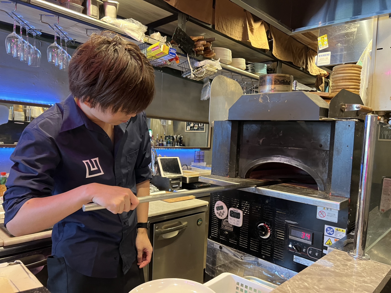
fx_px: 294
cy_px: 146
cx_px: 196
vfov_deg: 53.1
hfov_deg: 67.3
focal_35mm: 26
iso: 500
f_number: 1.5
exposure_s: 1/33
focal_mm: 5.7
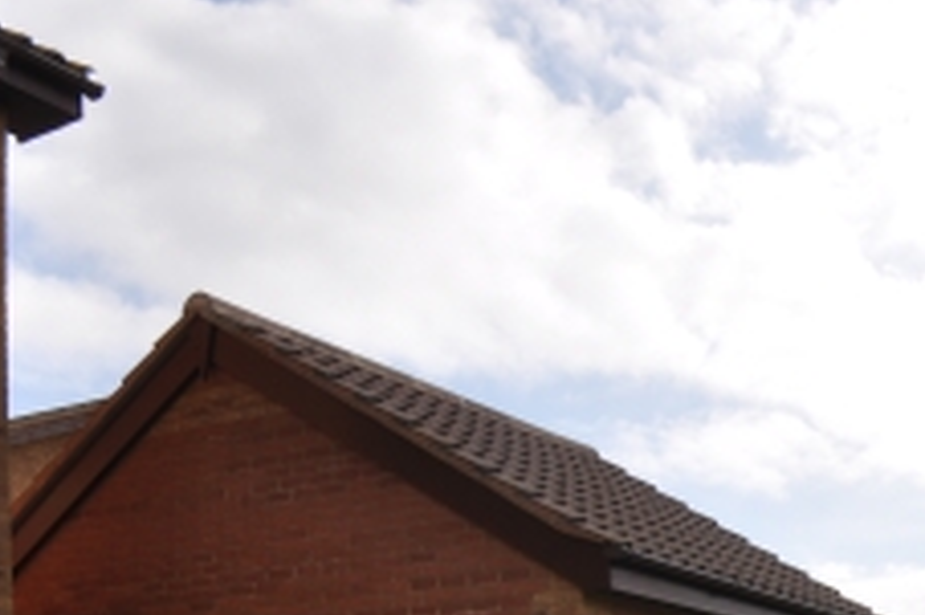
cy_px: 810
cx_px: 1104
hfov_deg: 36.7
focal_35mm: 41
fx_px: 1053
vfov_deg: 27.1
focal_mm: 10
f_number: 11
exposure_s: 1/250
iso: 200
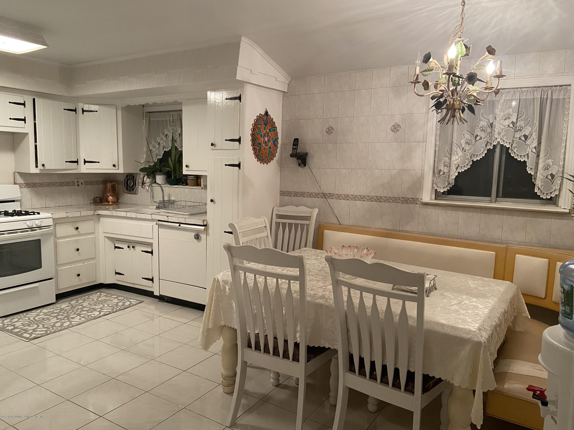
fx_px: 431
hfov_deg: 67.3
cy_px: 215
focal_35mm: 26
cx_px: 287
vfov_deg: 53.1
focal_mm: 4.25
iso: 250
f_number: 1.8
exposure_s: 1/60
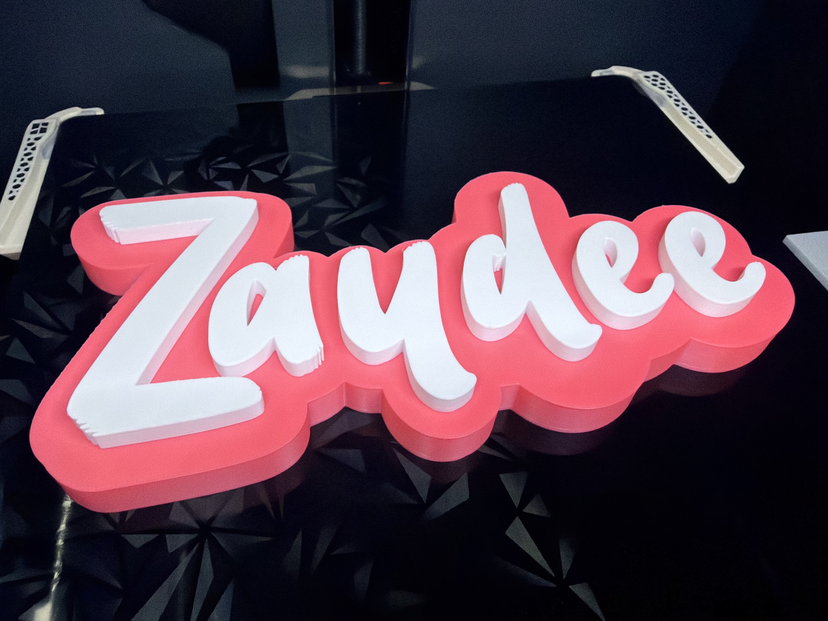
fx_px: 598
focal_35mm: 25
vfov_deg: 54.9
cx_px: 414
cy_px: 310
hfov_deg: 69.4
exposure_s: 1/120
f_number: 2.2
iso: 320
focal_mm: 2.22
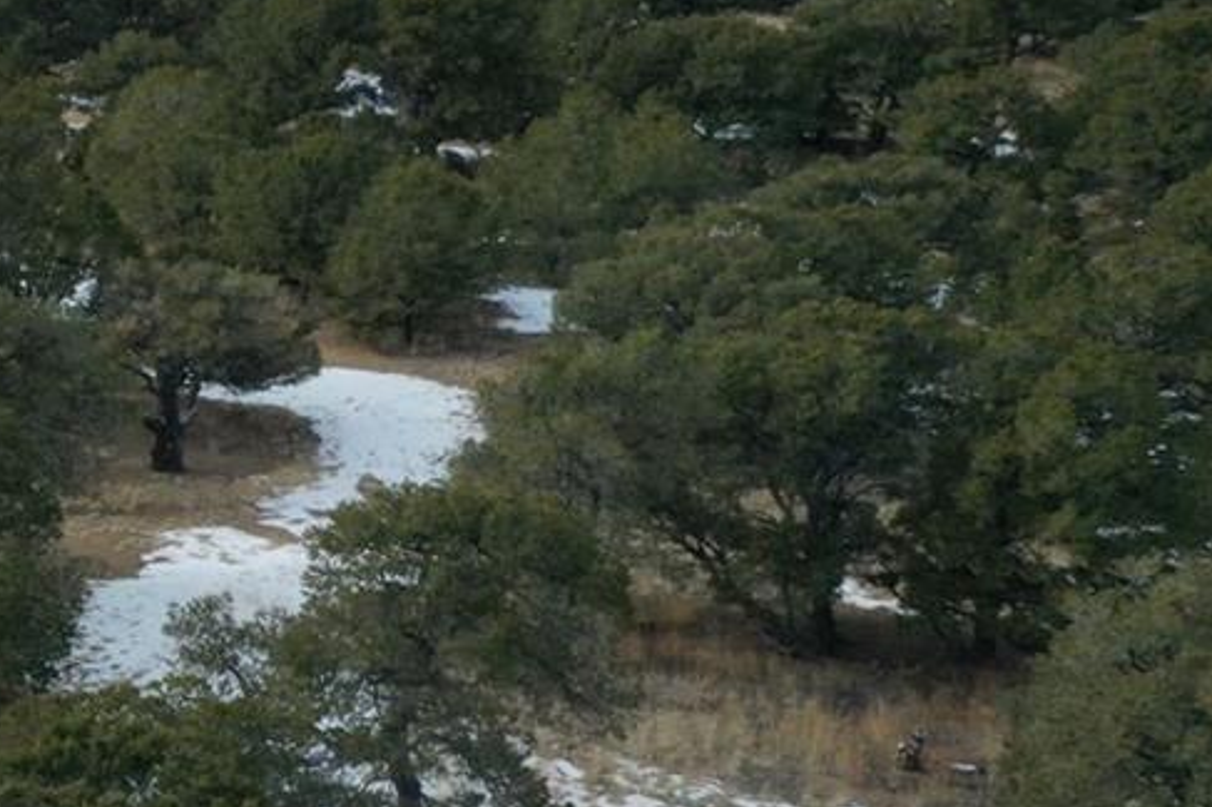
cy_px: 309
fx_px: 3095
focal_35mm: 92
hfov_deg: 18.9
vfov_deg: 14.8
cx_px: -717
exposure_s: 1/200
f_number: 11
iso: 400
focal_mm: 10.26
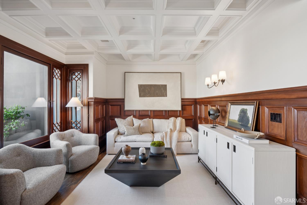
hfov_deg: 93.3
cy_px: 102
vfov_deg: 70.4
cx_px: 154
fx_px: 145
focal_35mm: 17
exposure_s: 1/50
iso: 800
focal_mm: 17
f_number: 8
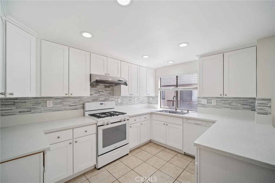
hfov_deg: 104.3
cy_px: 92
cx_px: 138
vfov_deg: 81.2
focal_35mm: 14
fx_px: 107
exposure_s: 1/160
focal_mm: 9
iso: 400
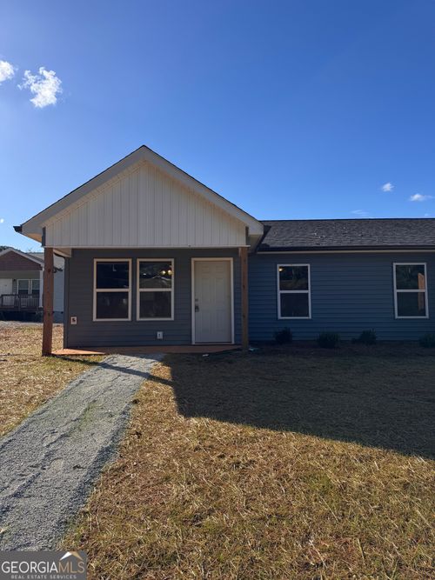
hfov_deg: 56.8
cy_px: 290
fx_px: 402
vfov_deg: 71.6
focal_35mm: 24
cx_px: 218
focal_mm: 6.76
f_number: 1.78
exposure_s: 1/3802
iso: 80
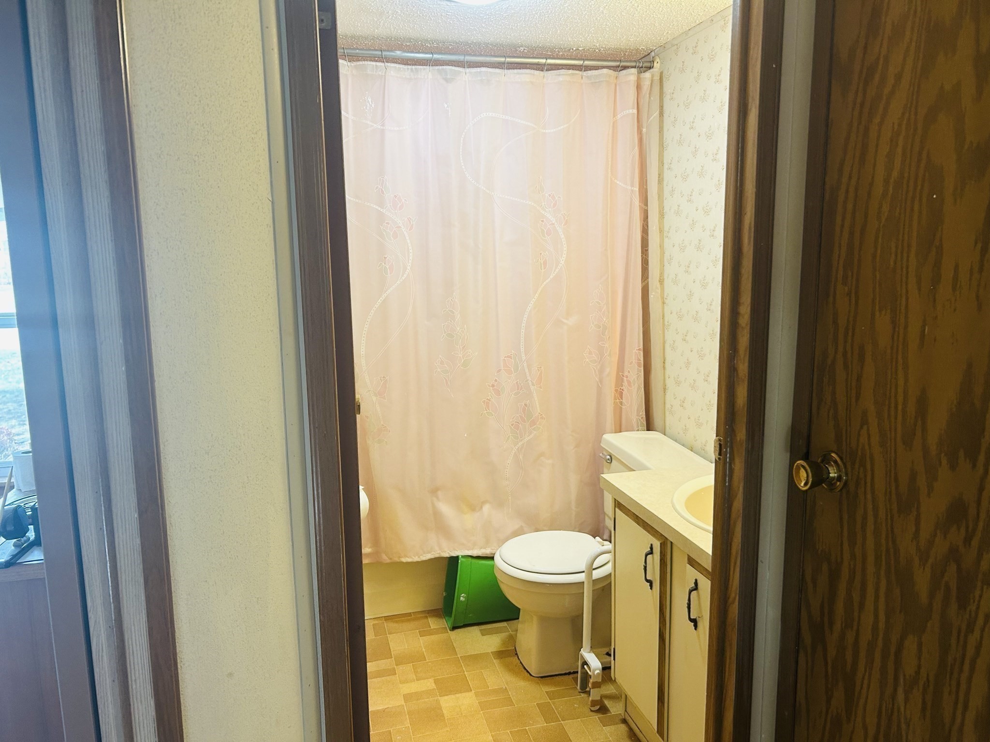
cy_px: 371
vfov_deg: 53.1
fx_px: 744
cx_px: 495
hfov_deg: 67.3
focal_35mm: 26
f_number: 1.5
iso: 100
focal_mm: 5.7
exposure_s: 1/60
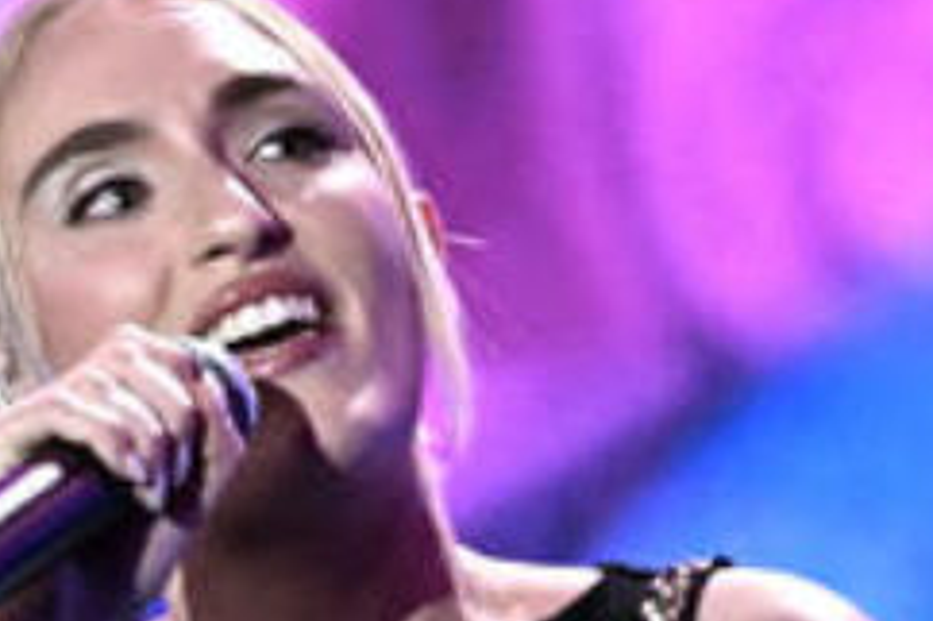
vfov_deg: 0.5
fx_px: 77177
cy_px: 930
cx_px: 547
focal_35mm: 2980
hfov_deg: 0.7
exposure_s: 1/250
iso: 6400
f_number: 5.6
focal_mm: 400
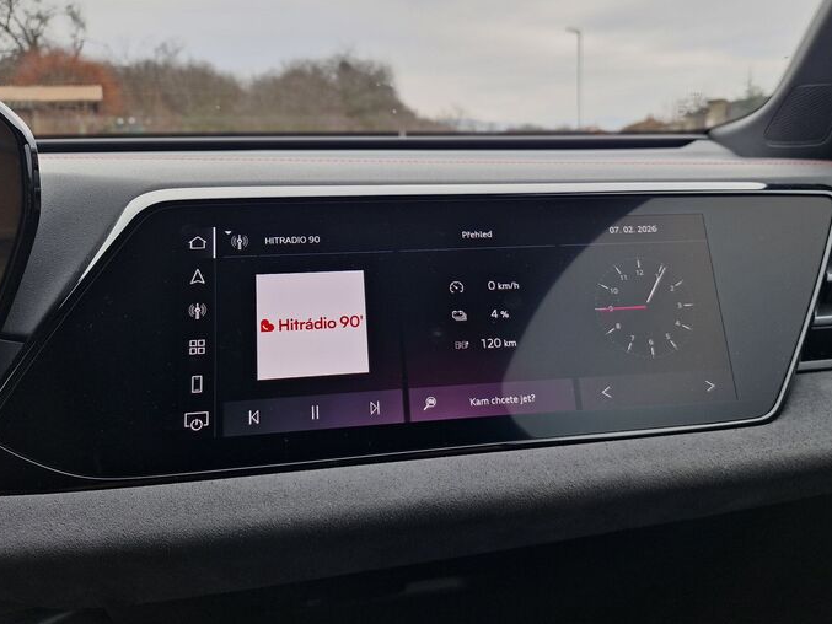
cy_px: 293
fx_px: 697
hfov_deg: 61.6
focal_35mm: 29
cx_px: 451
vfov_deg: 48.2
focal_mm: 5.54
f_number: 1.8
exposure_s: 1/121
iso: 50
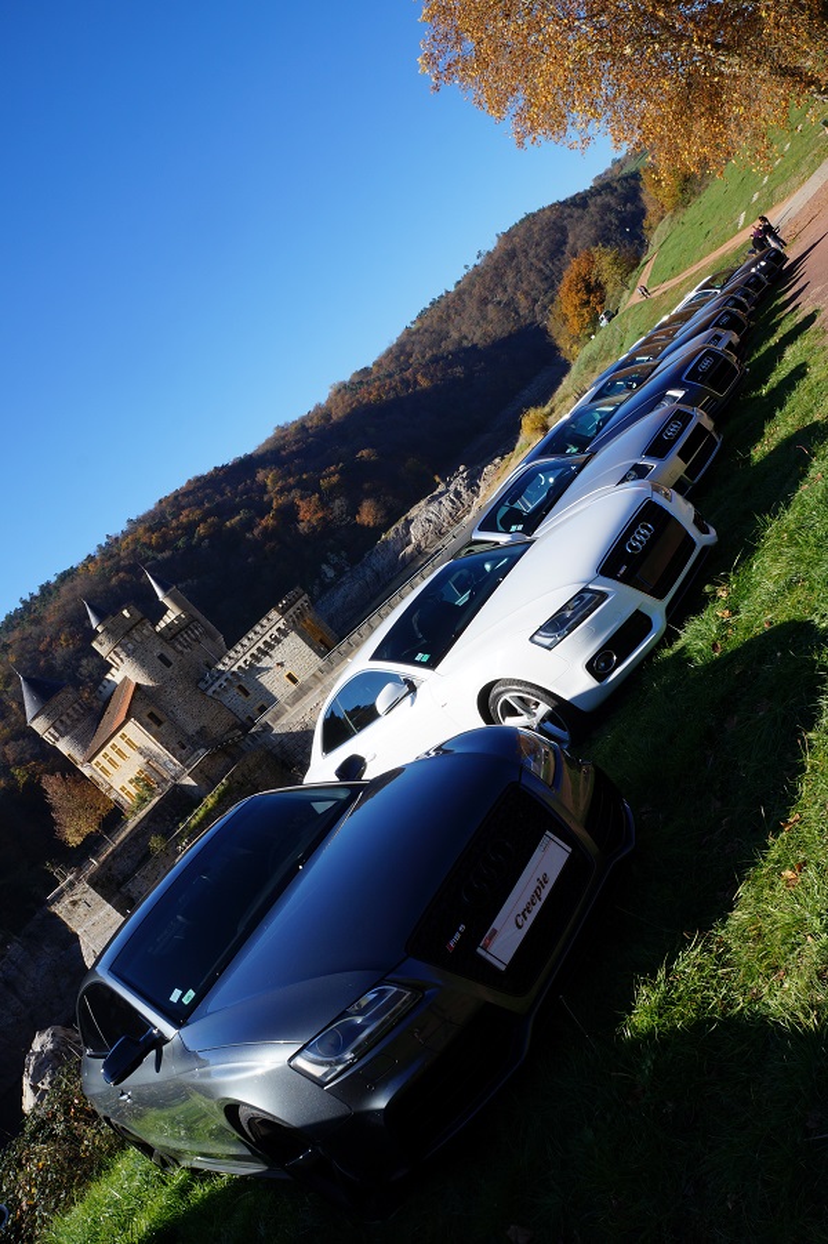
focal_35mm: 27
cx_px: 414
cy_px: 622
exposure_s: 1/60
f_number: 14
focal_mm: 18
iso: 100
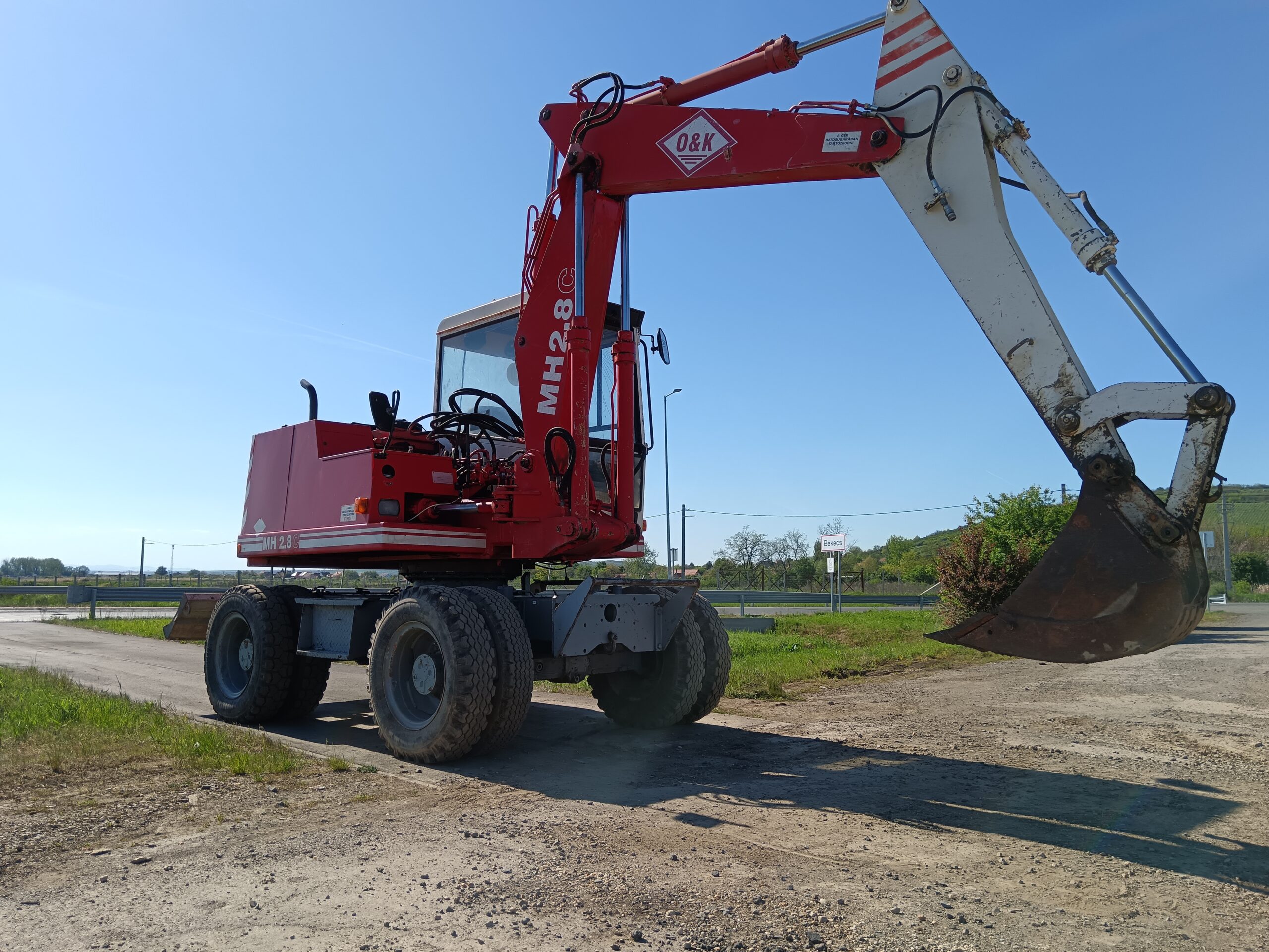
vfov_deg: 51.4
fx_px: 990
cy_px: 476
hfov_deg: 65.3
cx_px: 634
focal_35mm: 27
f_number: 1.9
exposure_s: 1/1066
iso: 101
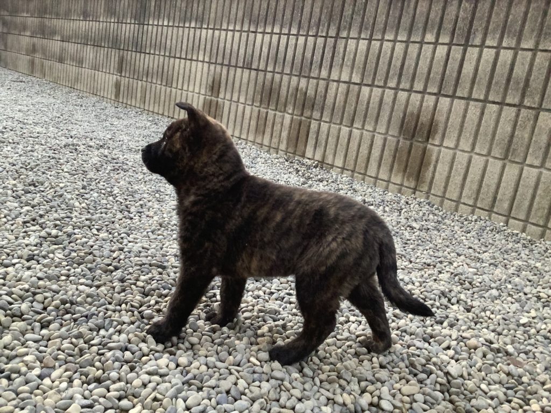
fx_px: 493
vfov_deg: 45.4
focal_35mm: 31
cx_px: 276
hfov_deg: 58.4
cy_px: 206
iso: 160
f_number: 2.4
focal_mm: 3.3
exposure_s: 1/60
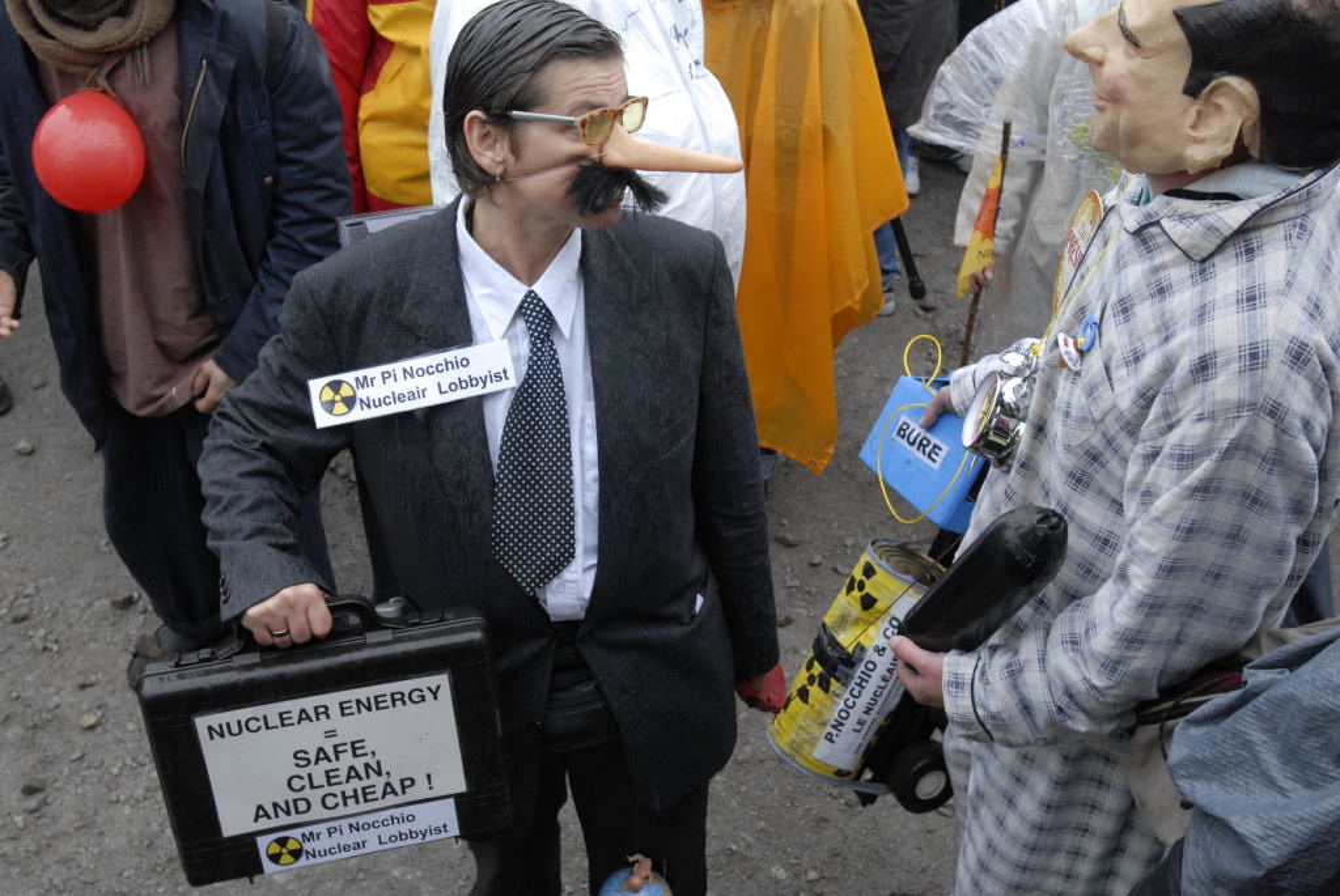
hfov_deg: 49.5
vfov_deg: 34.3
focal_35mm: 39
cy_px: 448
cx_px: 670
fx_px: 1453
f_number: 6.3
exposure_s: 1/160
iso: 640
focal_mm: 26
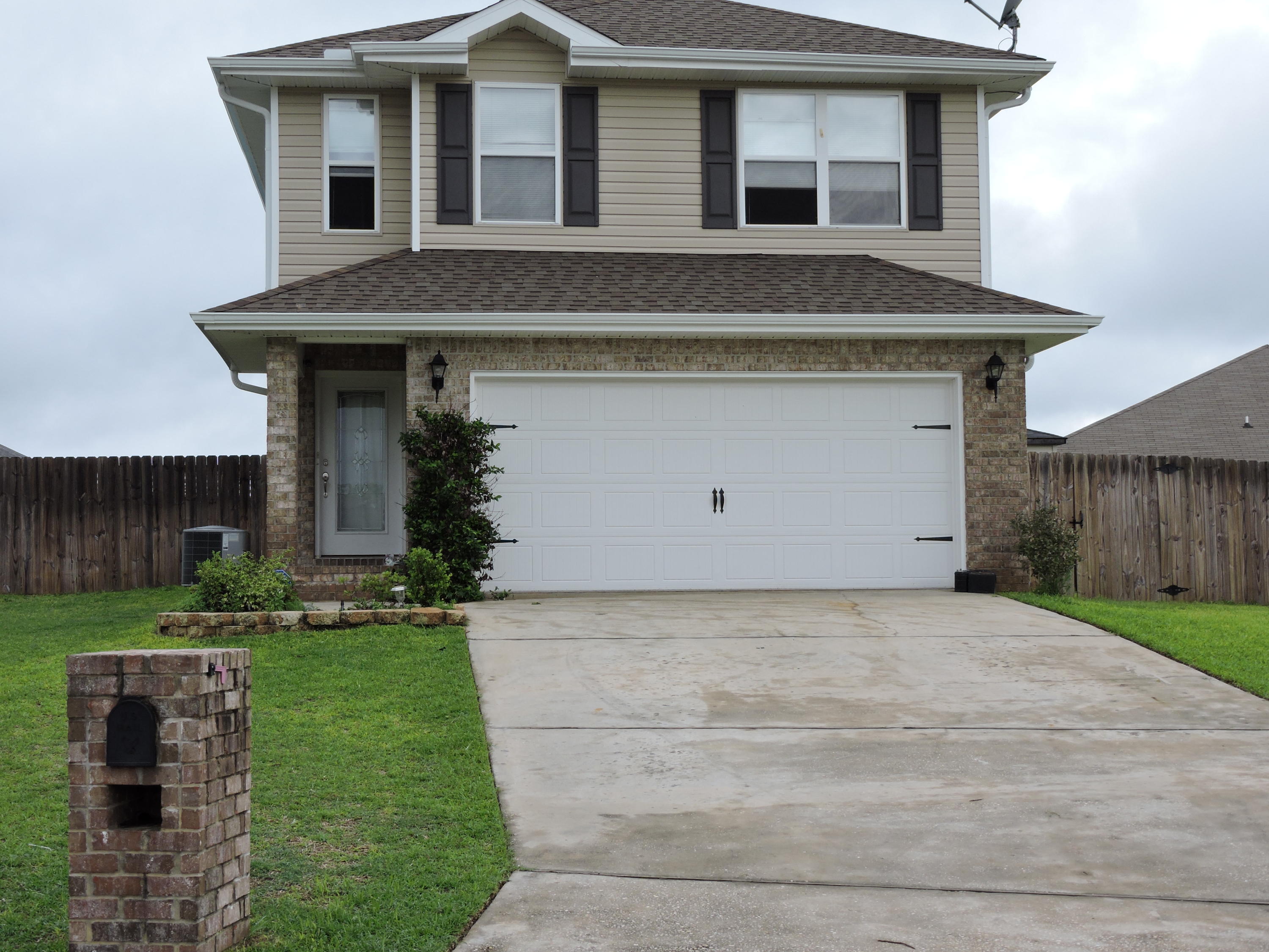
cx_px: 634
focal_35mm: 55
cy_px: 476
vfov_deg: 26.6
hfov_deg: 34.9
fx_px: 2016
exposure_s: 1/320
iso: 100
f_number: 4
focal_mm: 9.9
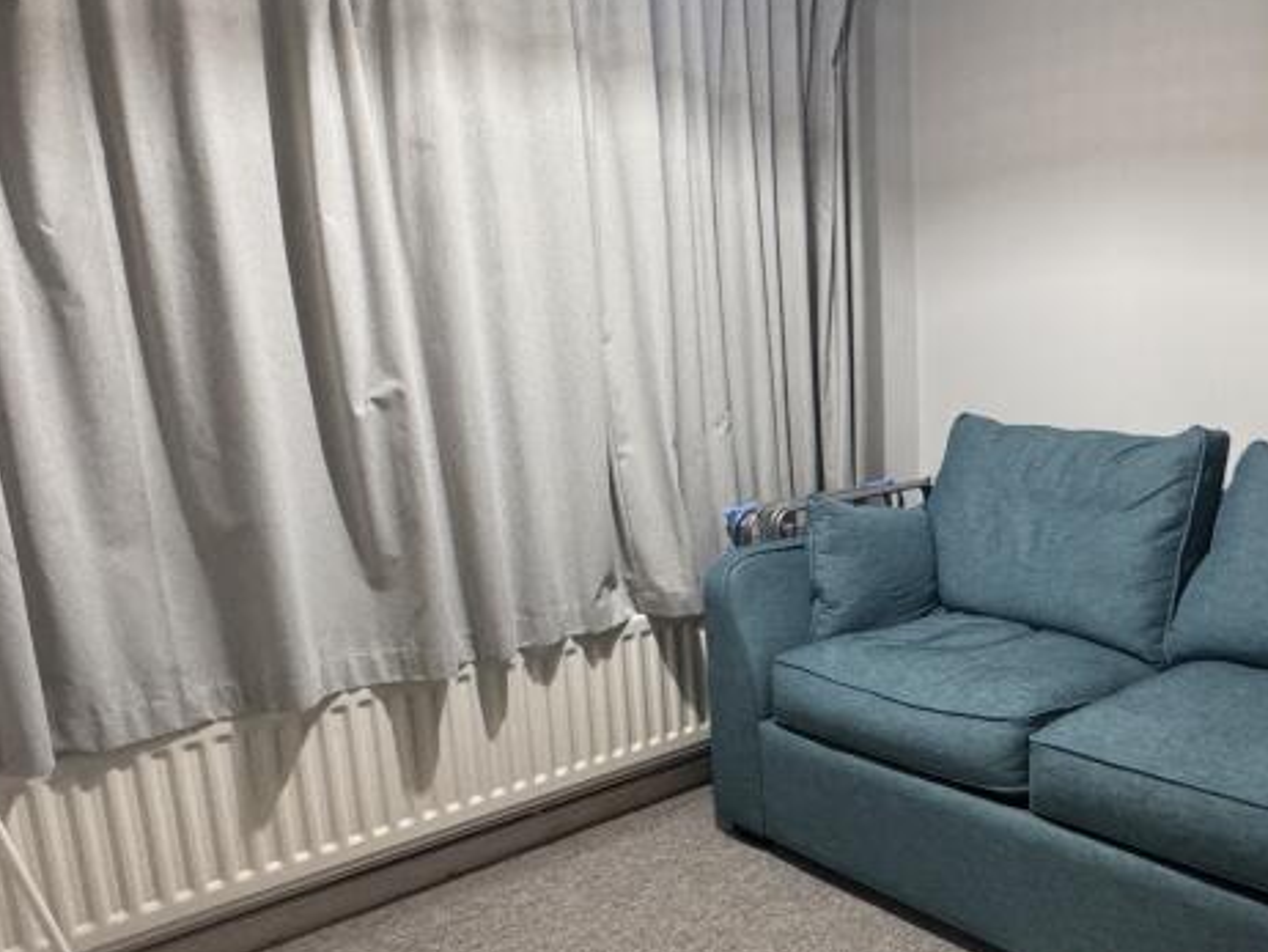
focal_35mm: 31
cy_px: 554
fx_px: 1136
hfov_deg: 55.7
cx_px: 941
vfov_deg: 45.3
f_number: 2.2
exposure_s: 1/60
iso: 800
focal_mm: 2.22
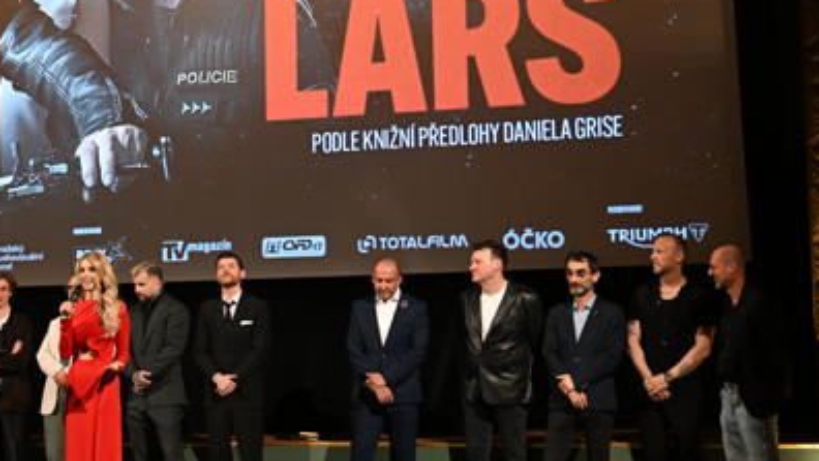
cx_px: 120
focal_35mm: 95
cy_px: 180
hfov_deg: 22.0
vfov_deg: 12.7
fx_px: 2064
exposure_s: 1/160
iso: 3200
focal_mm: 52
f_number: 2.8
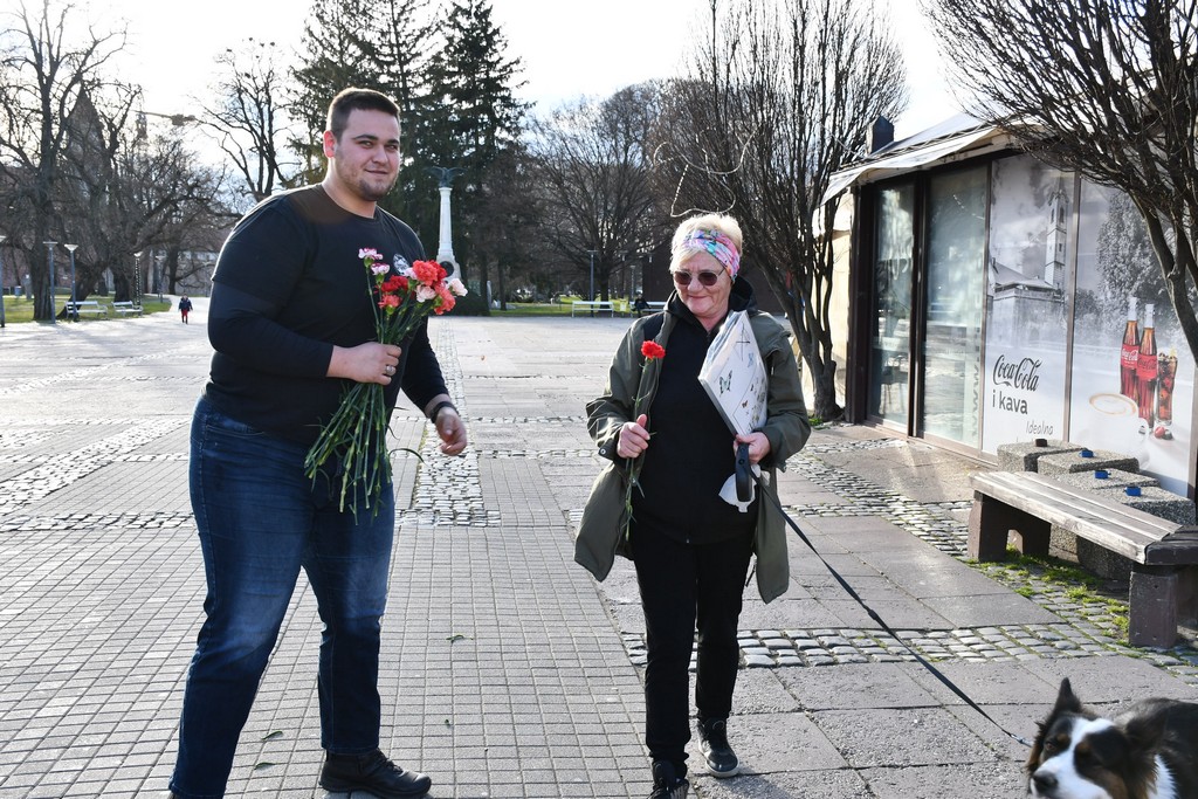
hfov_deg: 53.1
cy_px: 400
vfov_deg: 36.9
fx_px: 1198
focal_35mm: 36
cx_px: 599
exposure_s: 1/250
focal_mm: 24
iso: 320
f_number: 5.6
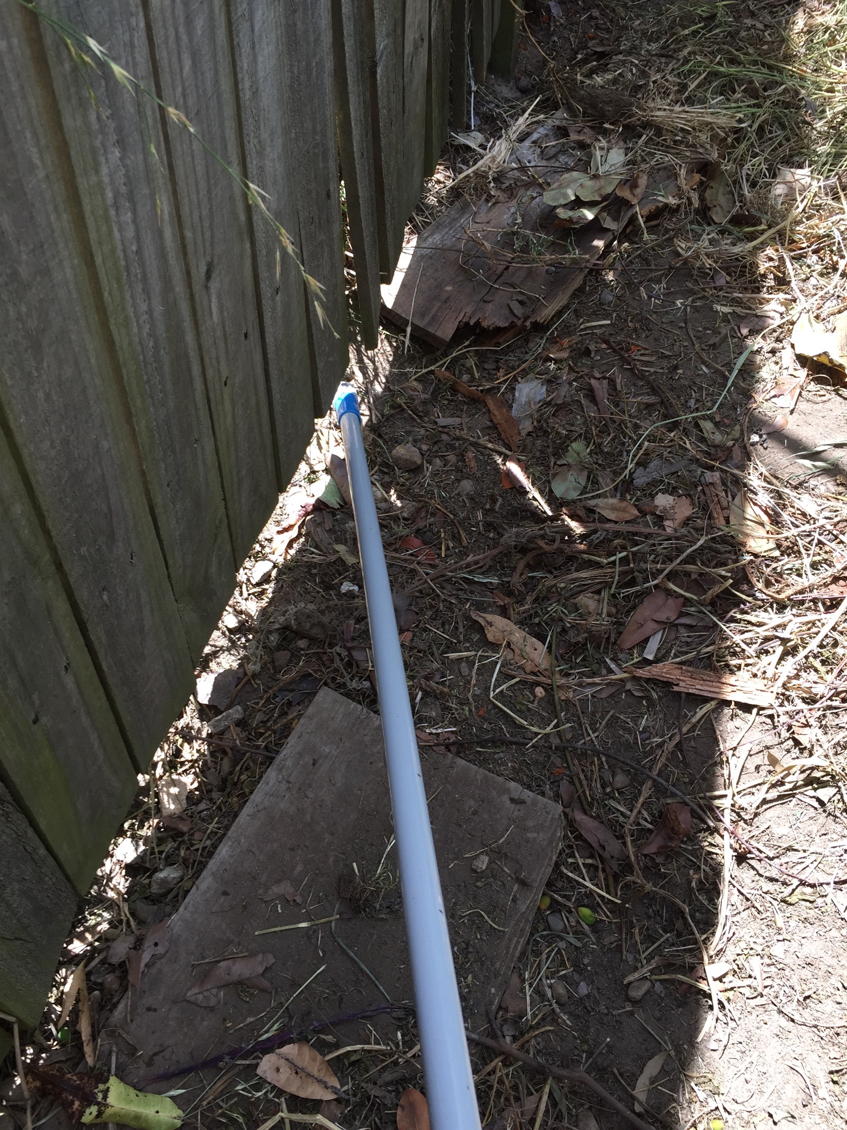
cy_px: 565
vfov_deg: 61.7
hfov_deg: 48.2
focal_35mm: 29
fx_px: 946
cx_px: 424
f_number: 2.2
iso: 32
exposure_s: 1/208
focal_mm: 4.15
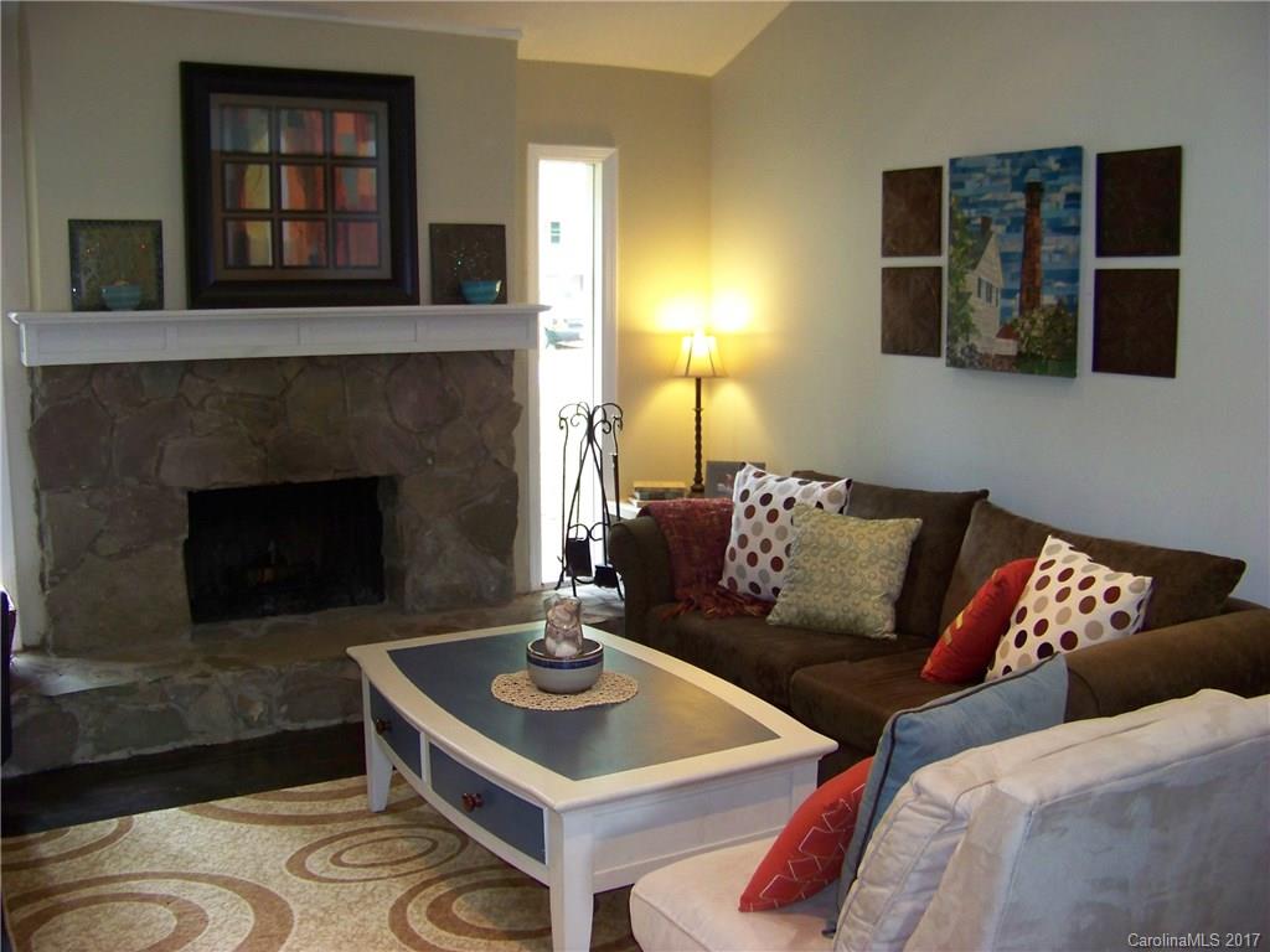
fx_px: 1321
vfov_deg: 39.7
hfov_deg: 51.4
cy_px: 476
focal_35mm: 36
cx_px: 635
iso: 200
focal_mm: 5.85
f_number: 2.8
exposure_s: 1/30
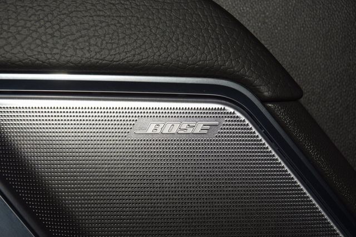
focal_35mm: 105
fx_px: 1039
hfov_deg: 19.5
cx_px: 178
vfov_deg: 13.0
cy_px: 118
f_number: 8
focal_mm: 70
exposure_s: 1/125
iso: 100
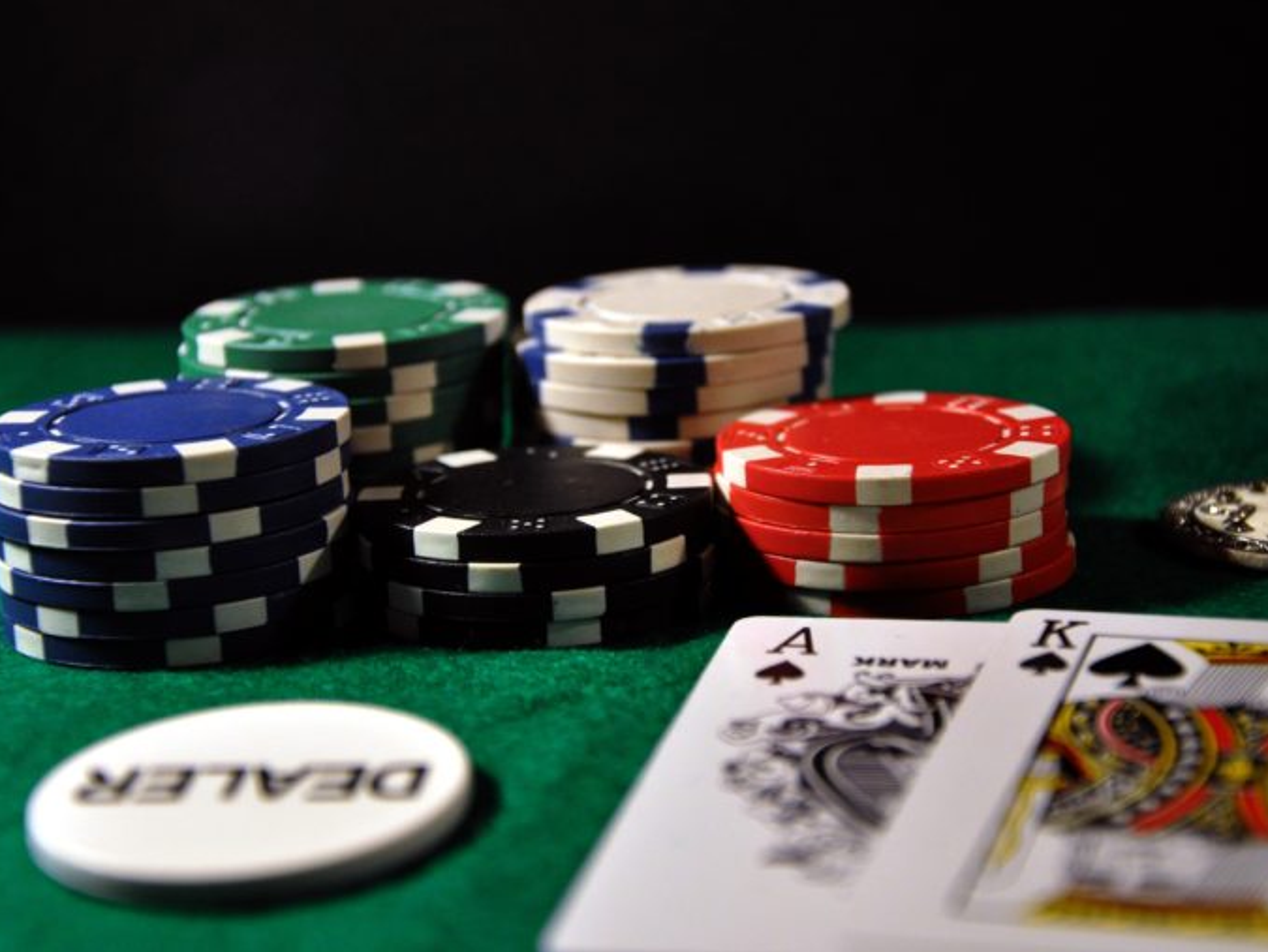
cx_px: 674
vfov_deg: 15.6
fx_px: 3482
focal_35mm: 95
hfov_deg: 20.6
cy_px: 475
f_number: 5
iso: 1600
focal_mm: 58
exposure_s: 1/80
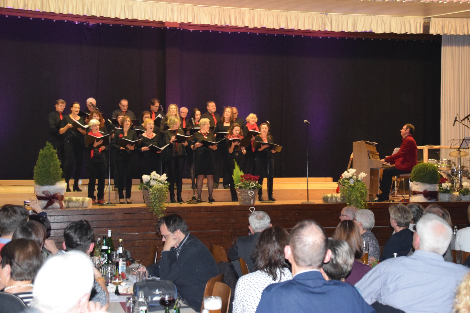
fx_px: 685
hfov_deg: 37.9
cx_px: 235
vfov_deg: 25.7
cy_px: 156
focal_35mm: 52
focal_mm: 35
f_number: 4.5
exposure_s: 1/60
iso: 3200
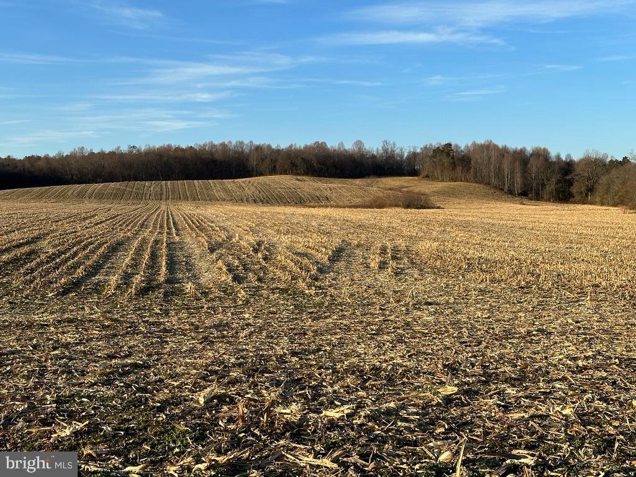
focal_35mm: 48
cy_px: 238
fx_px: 882
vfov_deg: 30.3
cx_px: 318
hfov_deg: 39.7
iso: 64
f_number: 1.78
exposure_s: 1/2809
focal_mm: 6.86
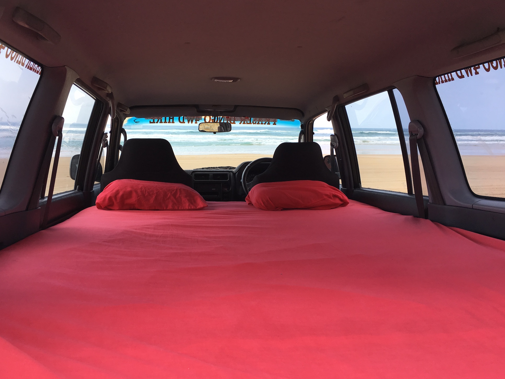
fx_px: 438
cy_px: 186
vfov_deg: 46.8
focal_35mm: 30
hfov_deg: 59.9
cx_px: 245
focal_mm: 4.15
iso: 25
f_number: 2.2
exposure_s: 1/569
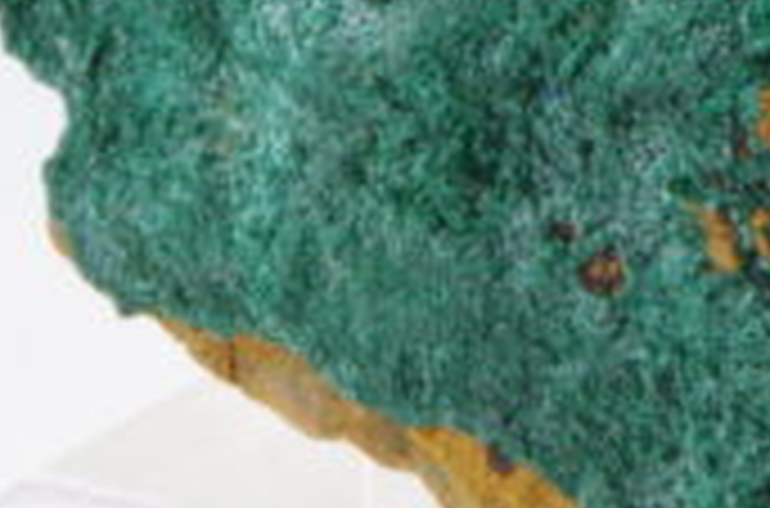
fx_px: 4778
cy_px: -38
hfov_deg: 9.1
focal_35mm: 224
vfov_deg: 6.1
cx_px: 937
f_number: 4.5
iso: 100
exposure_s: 1/2
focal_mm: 42.5
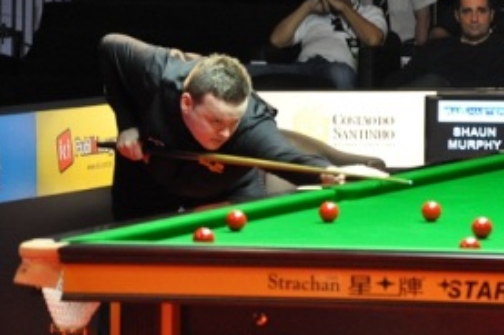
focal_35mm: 267
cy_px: 111
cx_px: 420
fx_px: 3731
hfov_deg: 7.7
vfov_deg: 5.1
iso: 2500
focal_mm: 105
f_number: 5.6
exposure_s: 1/30
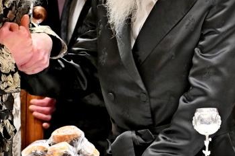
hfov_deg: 2.3
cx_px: 107
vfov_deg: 1.6
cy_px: 9
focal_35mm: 883
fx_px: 5764
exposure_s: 1/800
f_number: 2.8
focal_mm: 200
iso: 640
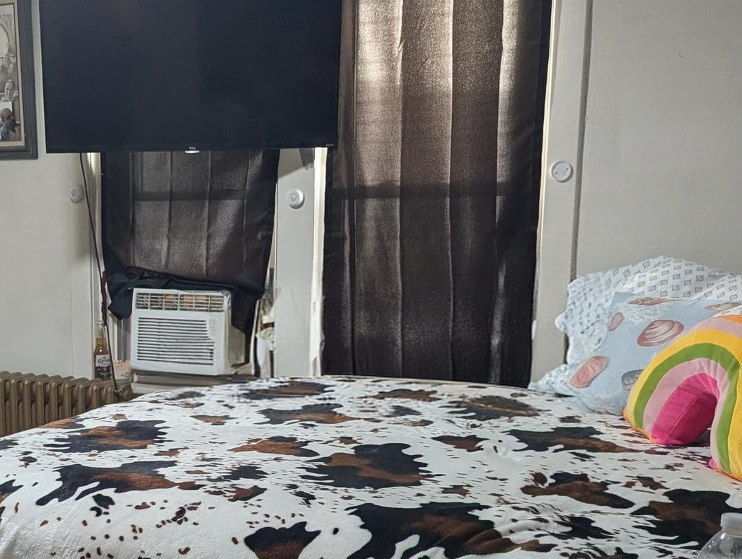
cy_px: 382
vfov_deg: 31.3
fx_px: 987
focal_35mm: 46
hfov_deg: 40.7
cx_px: 253
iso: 179
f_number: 1.85
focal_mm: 6.81
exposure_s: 1/24
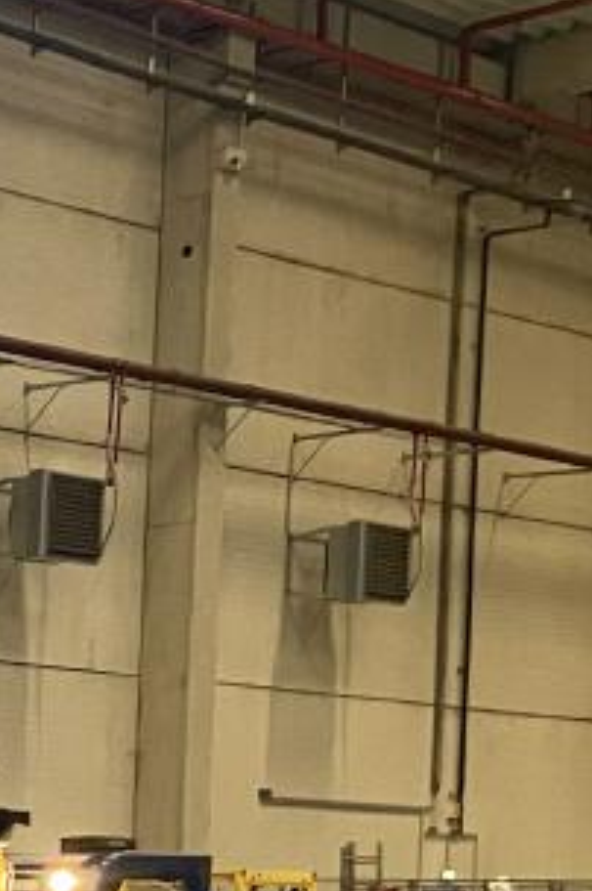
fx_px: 2818
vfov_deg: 17.2
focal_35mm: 114
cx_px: -903
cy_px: 1038
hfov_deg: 10.2
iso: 200
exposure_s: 1/50
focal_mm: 4.2
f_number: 1.6
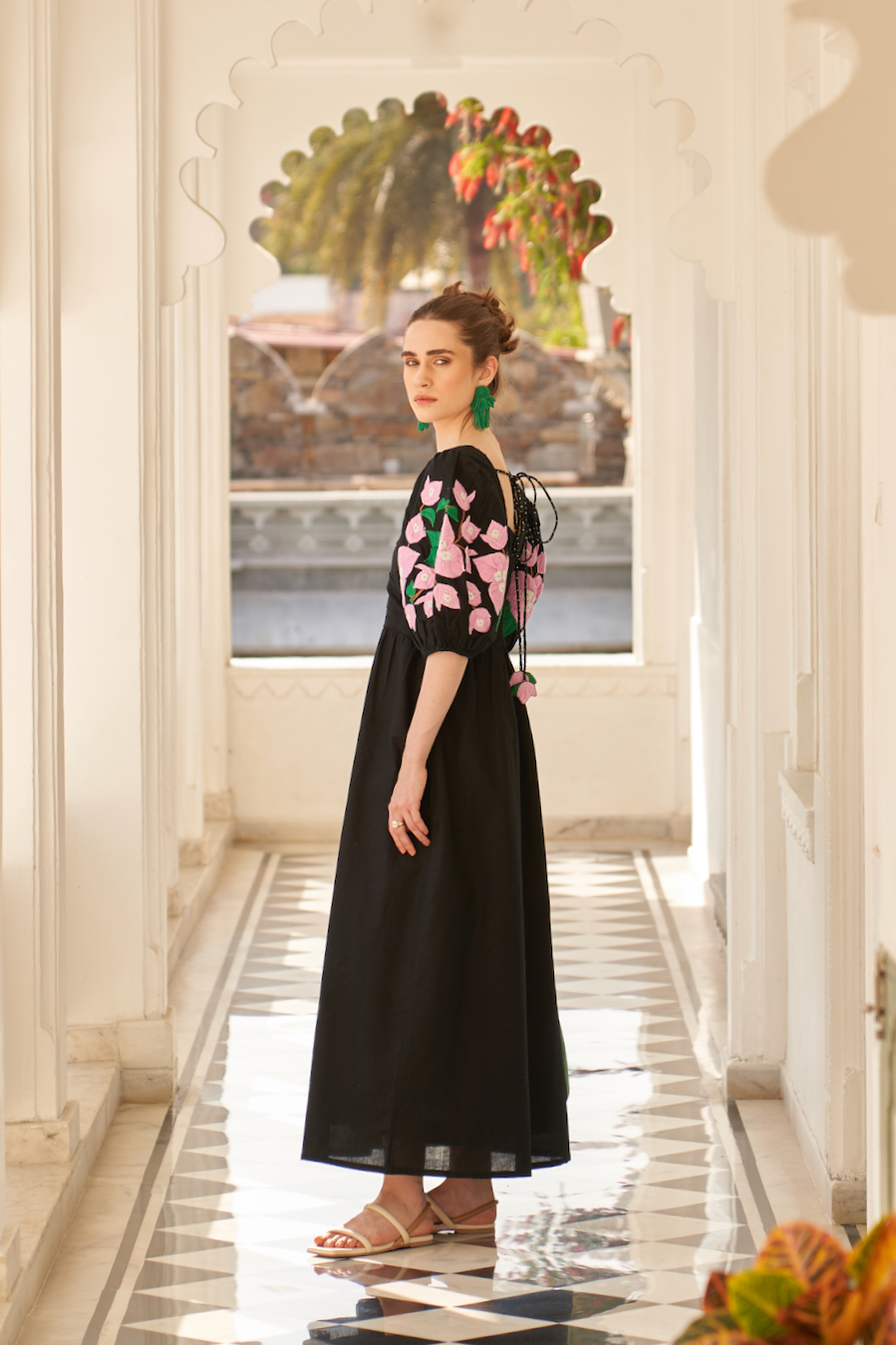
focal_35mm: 105
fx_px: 3921
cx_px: 448
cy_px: 672
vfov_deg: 19.5
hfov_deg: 13.0
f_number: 2.8
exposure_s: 1/400
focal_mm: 70
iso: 50
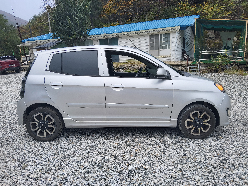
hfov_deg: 67.3
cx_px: 124
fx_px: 186
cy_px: 93
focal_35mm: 26
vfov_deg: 53.1
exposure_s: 1/287
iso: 12
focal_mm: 3.98
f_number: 1.8
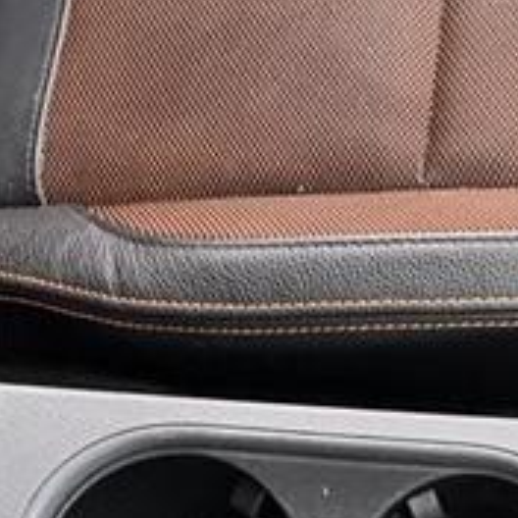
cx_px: 556
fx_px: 1067
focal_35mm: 63
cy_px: 583
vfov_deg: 25.2
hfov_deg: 25.5
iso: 200
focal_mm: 2.22
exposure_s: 1/99
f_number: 2.2
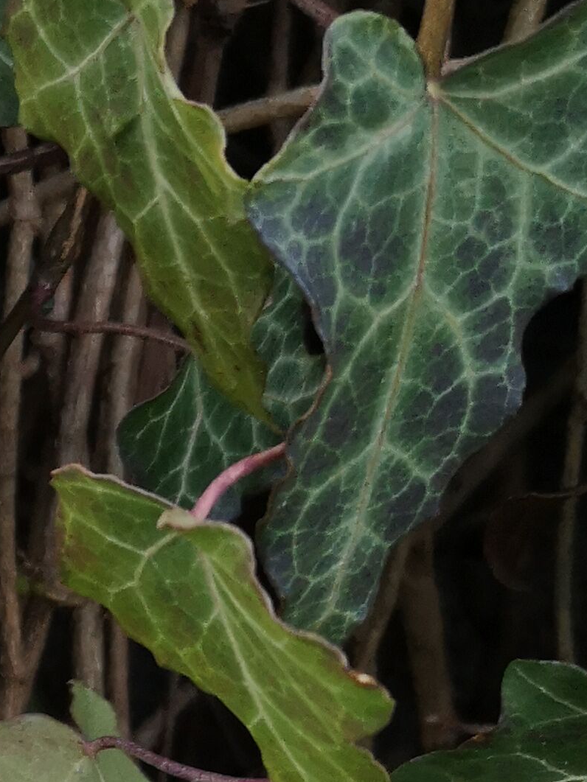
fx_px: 2283
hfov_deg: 13.1
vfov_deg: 18.8
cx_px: -493
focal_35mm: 101
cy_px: 820
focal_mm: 3.95
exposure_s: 1/100
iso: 125
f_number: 1.8
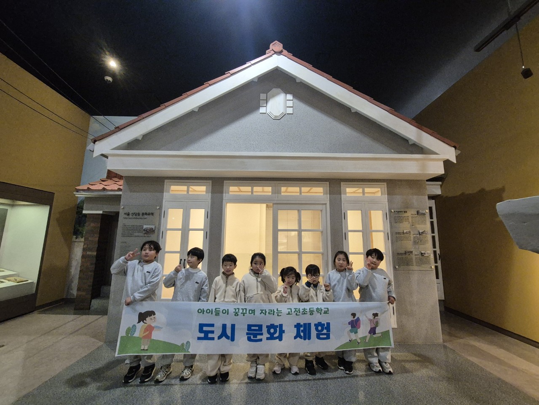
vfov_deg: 89.9
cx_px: 270
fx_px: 202
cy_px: 202
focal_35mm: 13
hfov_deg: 106.2
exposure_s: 1/65
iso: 1250
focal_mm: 2.2
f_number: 2.2
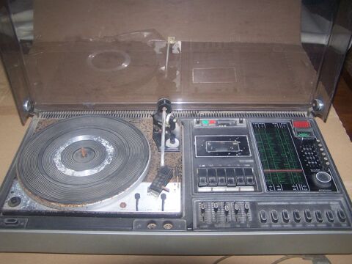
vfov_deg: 37.7
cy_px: 132
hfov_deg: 49.0
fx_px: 386
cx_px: 176
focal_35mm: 38
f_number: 2.8
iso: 140
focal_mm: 6.3
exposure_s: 1/60
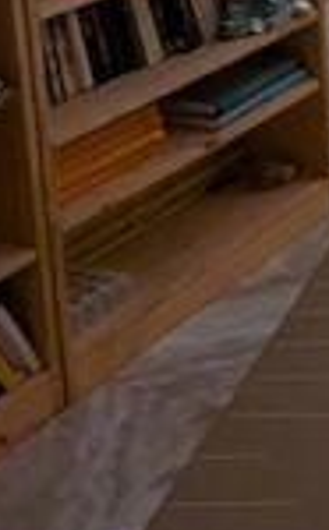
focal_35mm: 80
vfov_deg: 22.1
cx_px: 773
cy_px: -233
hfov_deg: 12.8
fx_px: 1154
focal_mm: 2.35
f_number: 2.2
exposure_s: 1/25.5
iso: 308
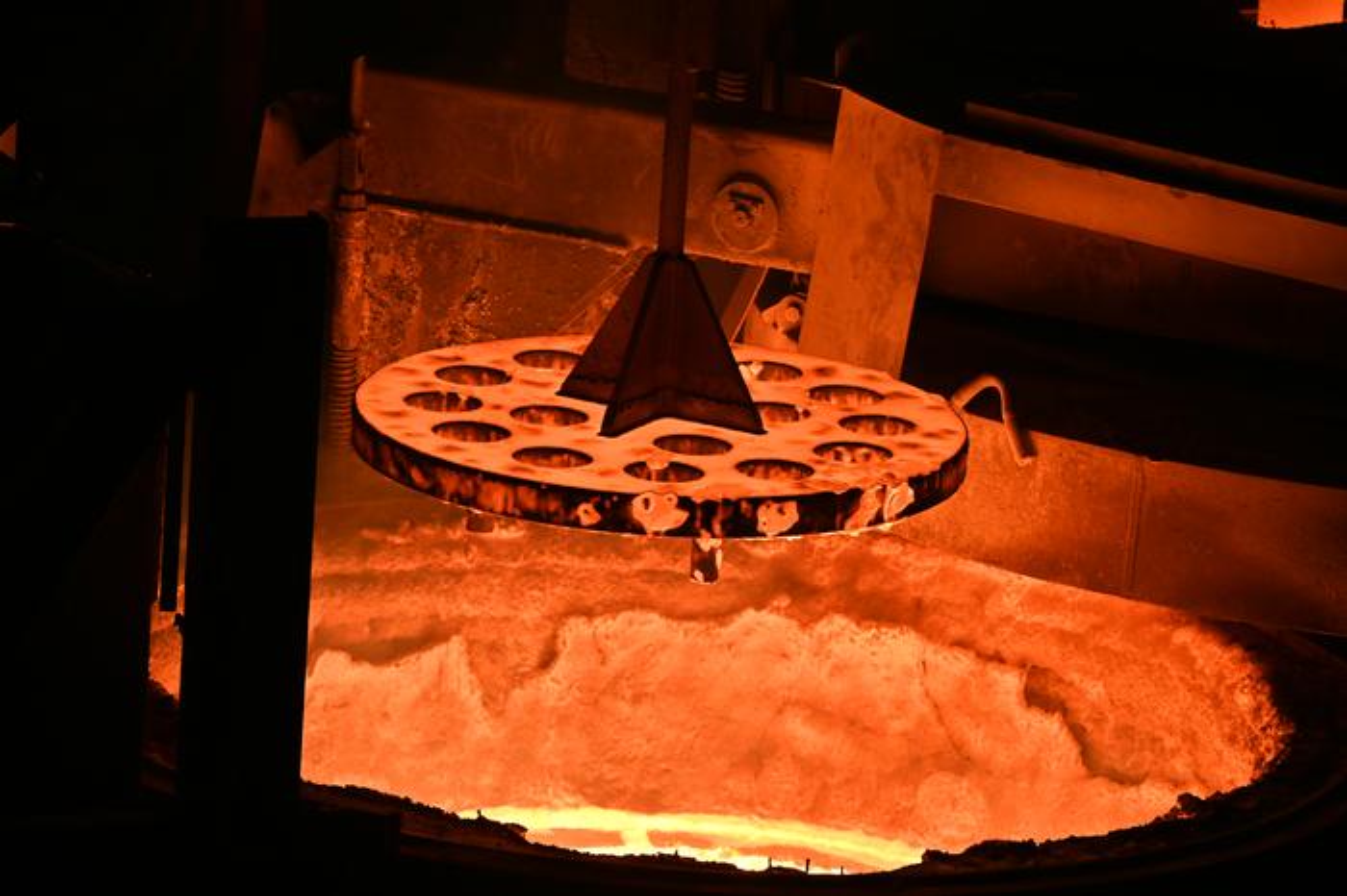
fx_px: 7479
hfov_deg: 10.3
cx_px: 674
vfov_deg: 6.9
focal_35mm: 200
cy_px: 448
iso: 125
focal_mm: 200
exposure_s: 1/500
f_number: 6.3
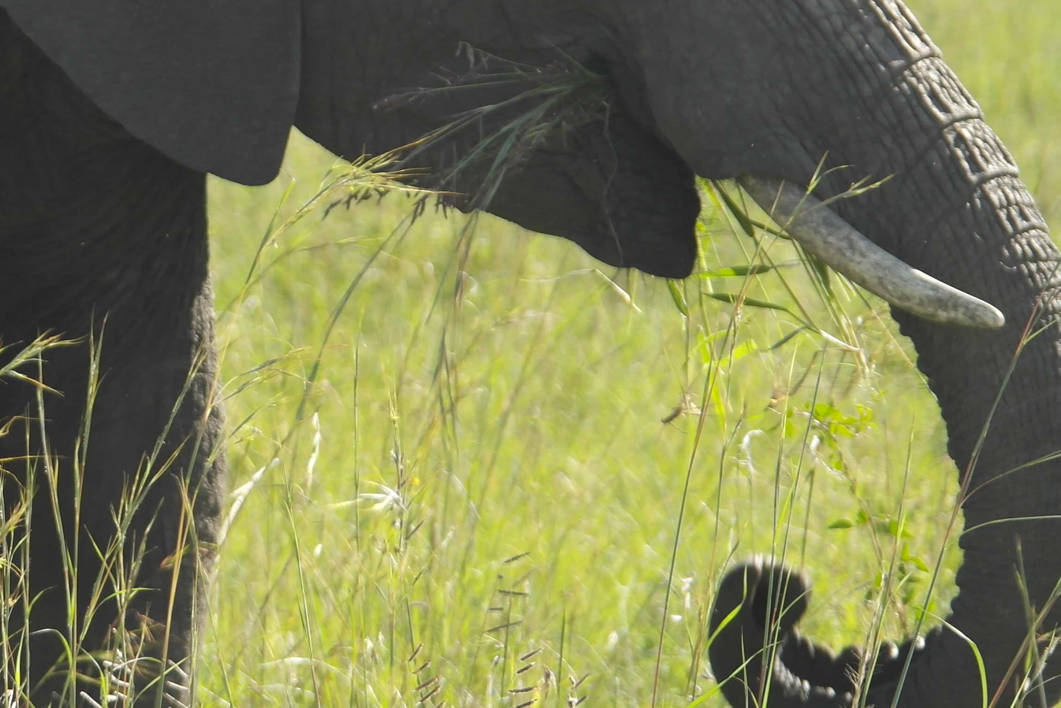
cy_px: 11
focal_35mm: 480
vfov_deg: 2.9
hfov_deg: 4.3
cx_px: -57
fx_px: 14146
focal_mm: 130
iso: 200
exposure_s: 1/320
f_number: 5
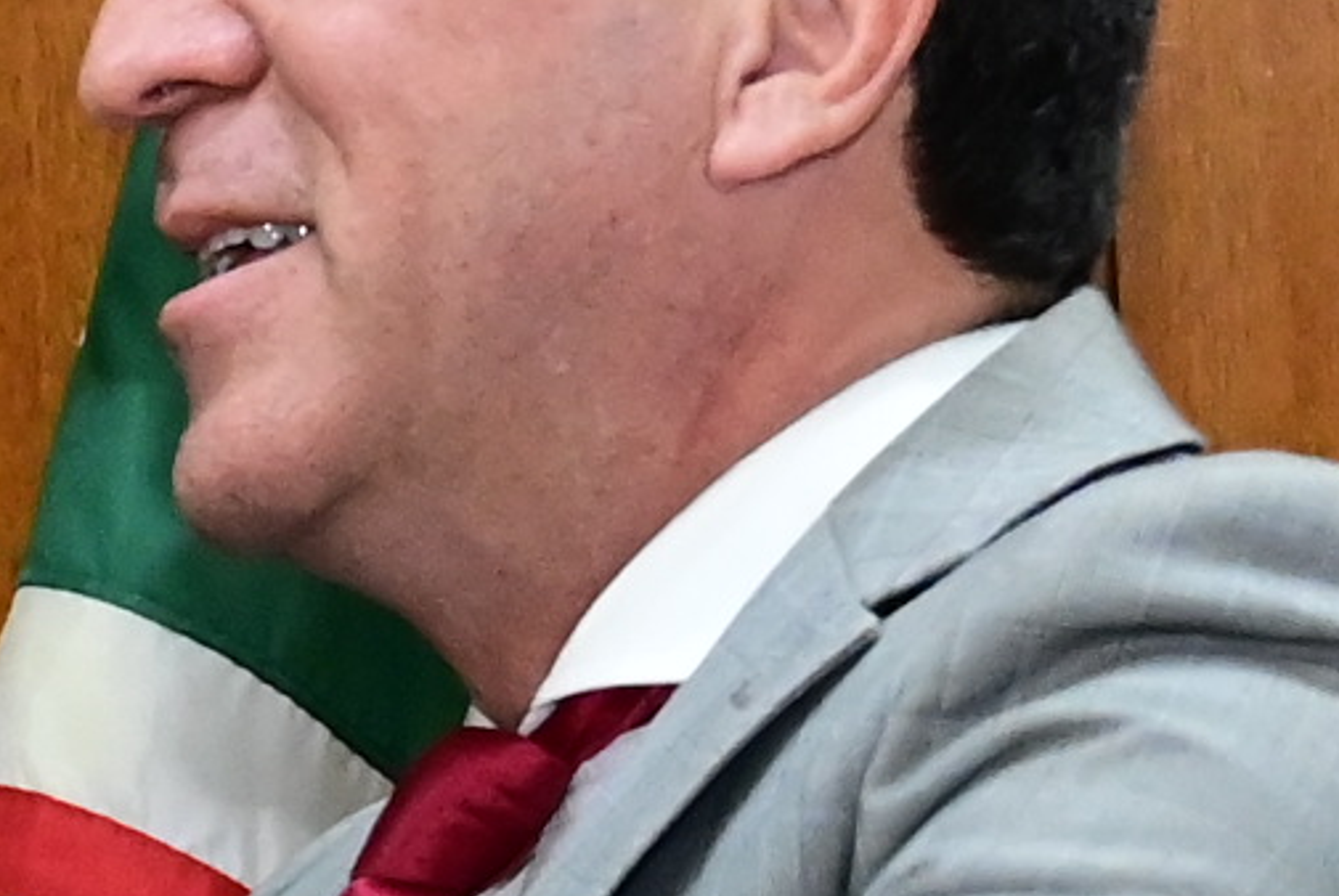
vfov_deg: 3.7
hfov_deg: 5.5
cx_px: -639
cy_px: 782
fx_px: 13889
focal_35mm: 373
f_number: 4.5
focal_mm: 43
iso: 4000
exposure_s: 1/125
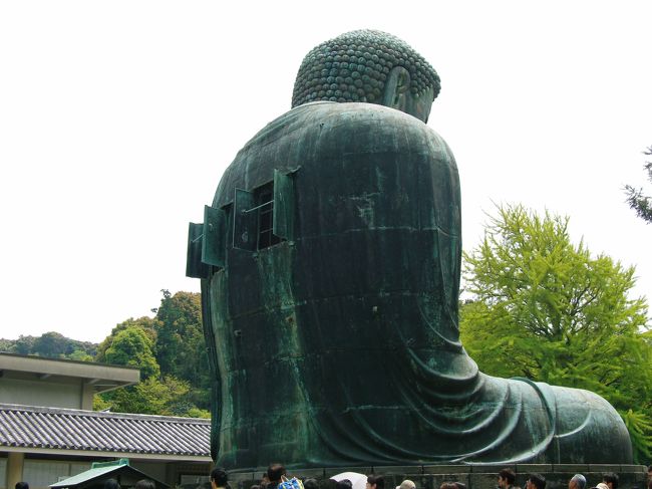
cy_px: 244
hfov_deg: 41.3
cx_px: 326
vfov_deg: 31.5
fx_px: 866
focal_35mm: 46
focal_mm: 9.6
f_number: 6.2
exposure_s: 1/200
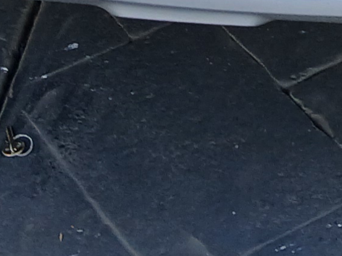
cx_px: 499
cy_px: -642
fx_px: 1847
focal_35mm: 187
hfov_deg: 10.3
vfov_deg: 6.8
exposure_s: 1/120
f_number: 1.8
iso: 25
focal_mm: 3.98
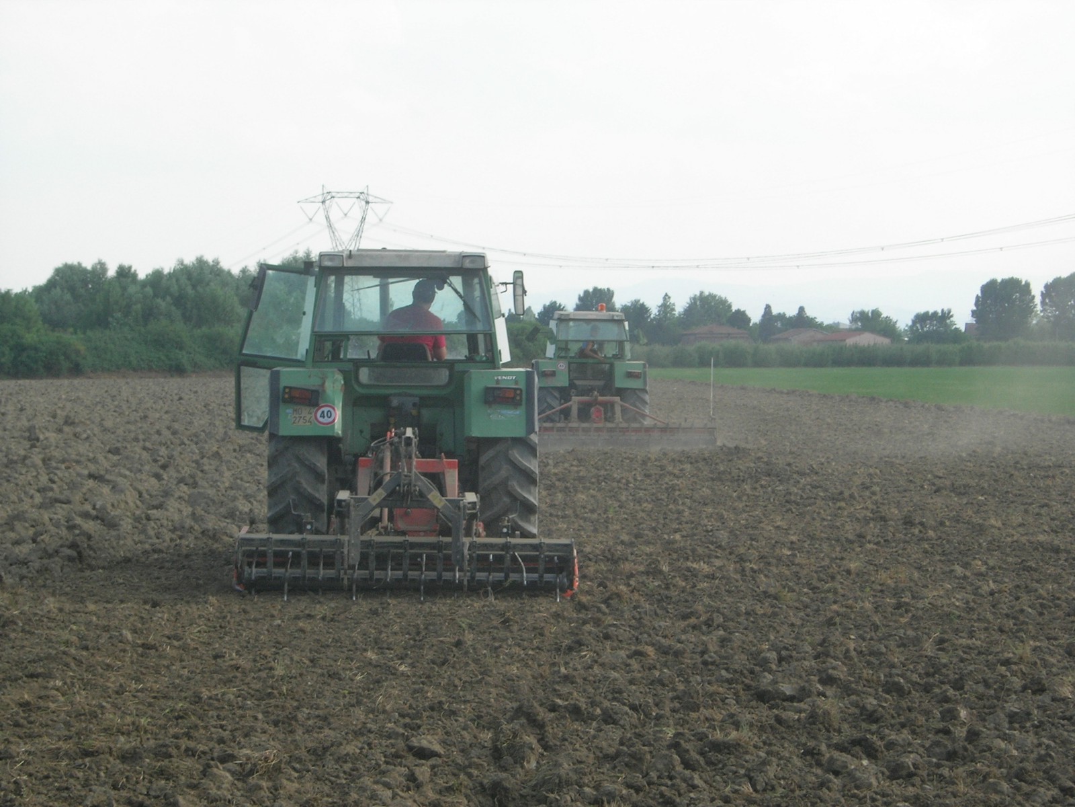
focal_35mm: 113
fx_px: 3509
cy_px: 404
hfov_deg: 17.4
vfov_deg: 13.1
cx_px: 538
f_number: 8.2
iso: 75
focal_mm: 23.4
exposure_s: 1/126
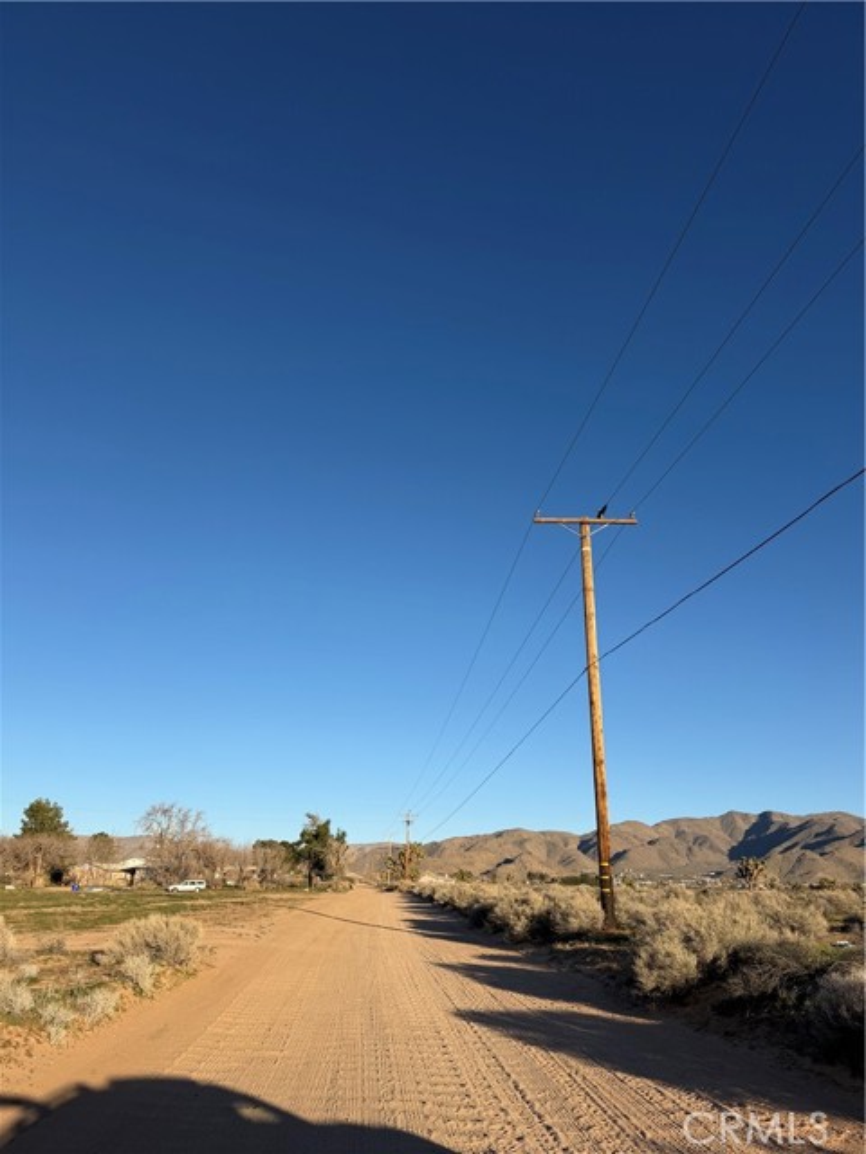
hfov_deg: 56.8
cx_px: 433
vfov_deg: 71.6
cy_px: 577
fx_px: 801
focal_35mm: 24
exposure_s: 1/4673
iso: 80
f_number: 1.78
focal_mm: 6.76
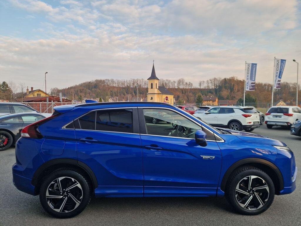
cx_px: 150
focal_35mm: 23
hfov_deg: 73.9
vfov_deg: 58.9
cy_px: 113
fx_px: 200
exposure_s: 1/180
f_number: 1.8
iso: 50
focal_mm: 5.4
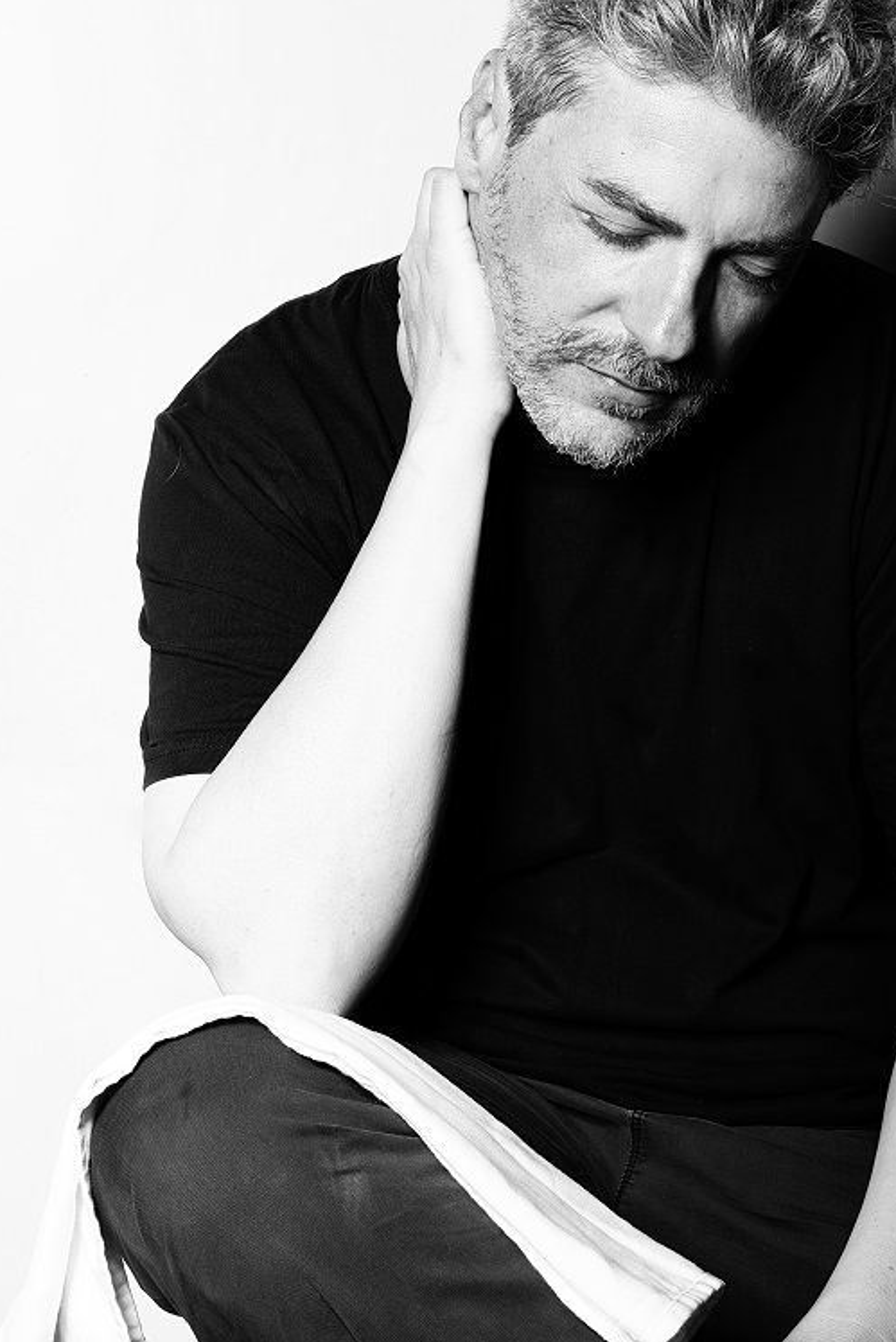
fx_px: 3169
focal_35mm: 85
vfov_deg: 23.9
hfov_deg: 16.0
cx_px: 677
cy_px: 622
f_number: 10
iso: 320
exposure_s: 1/80
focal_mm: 53
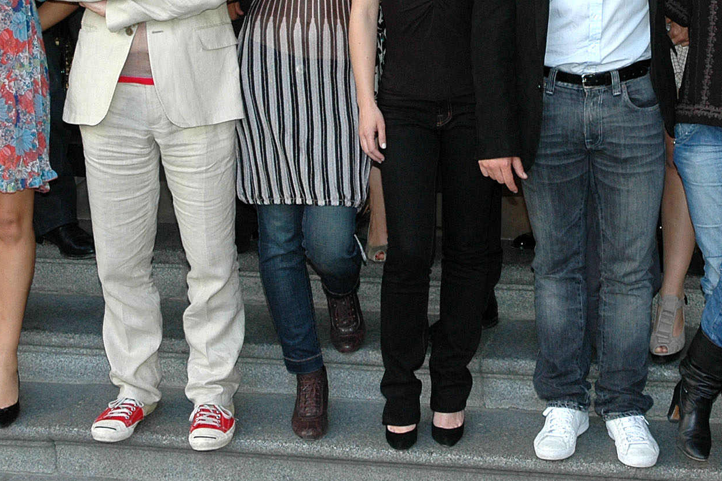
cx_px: 443
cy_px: -23
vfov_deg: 12.0
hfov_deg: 18.2
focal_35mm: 112
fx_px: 2250
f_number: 5.6
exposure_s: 1/160
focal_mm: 31
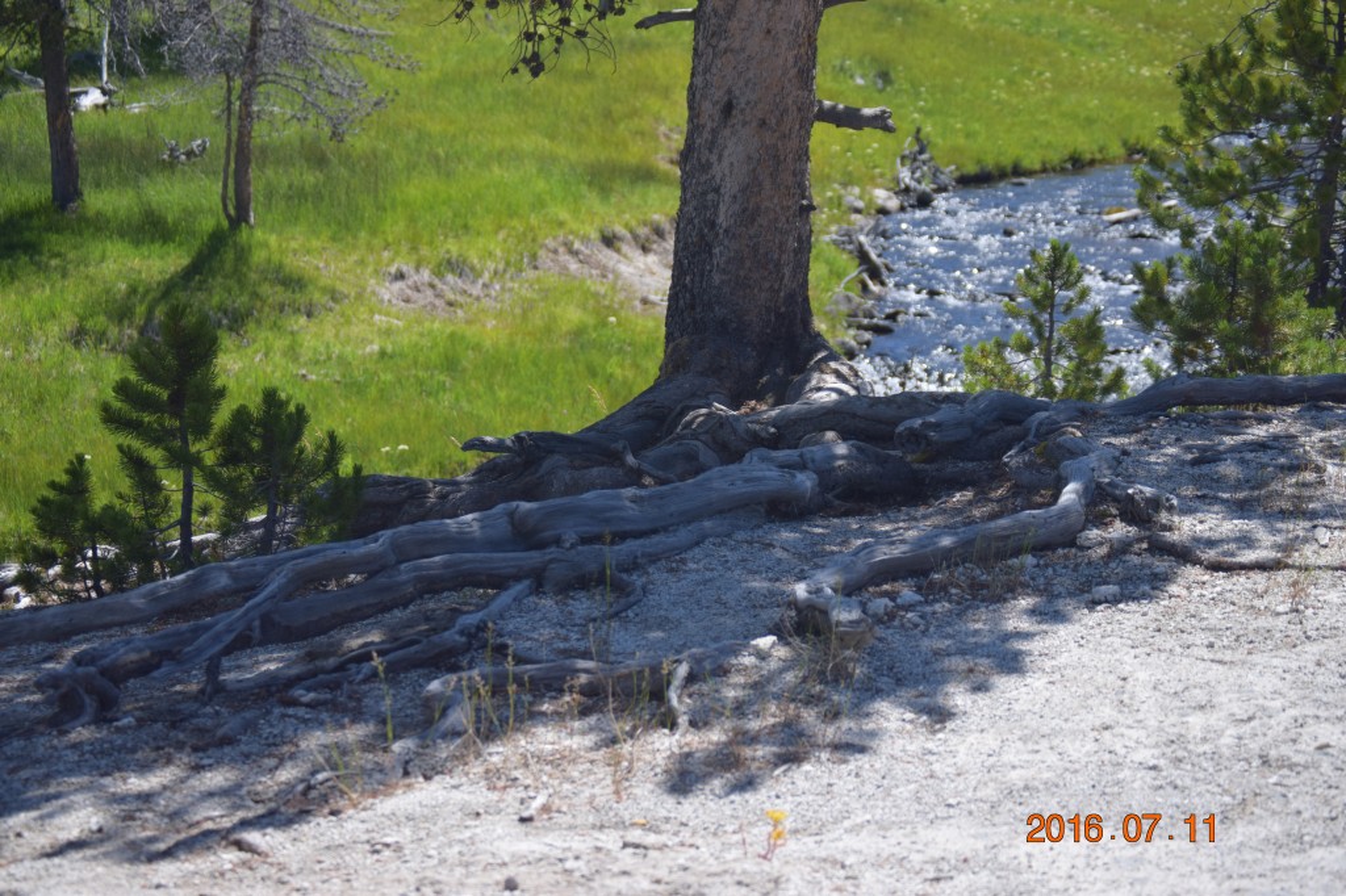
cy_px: 448
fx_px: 3083
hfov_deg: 24.6
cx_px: 673
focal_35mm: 82
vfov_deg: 16.5
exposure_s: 1/1600
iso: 200
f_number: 4
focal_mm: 55
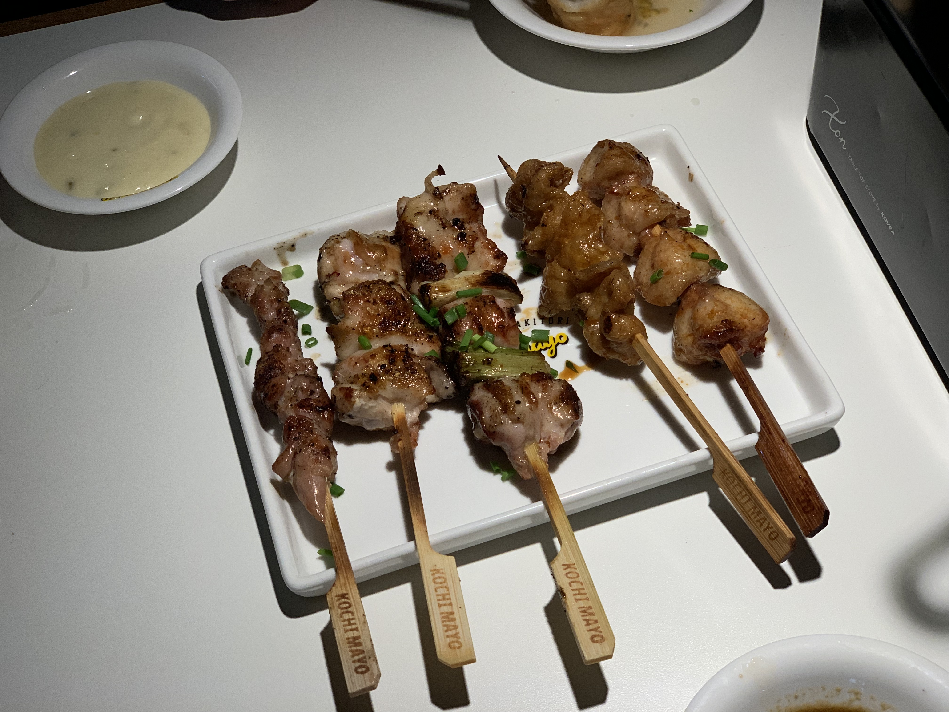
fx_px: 1426
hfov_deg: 36.8
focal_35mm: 52
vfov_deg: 28.0
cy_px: 356
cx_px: 474
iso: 80
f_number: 2.4
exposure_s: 1/120
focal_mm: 6
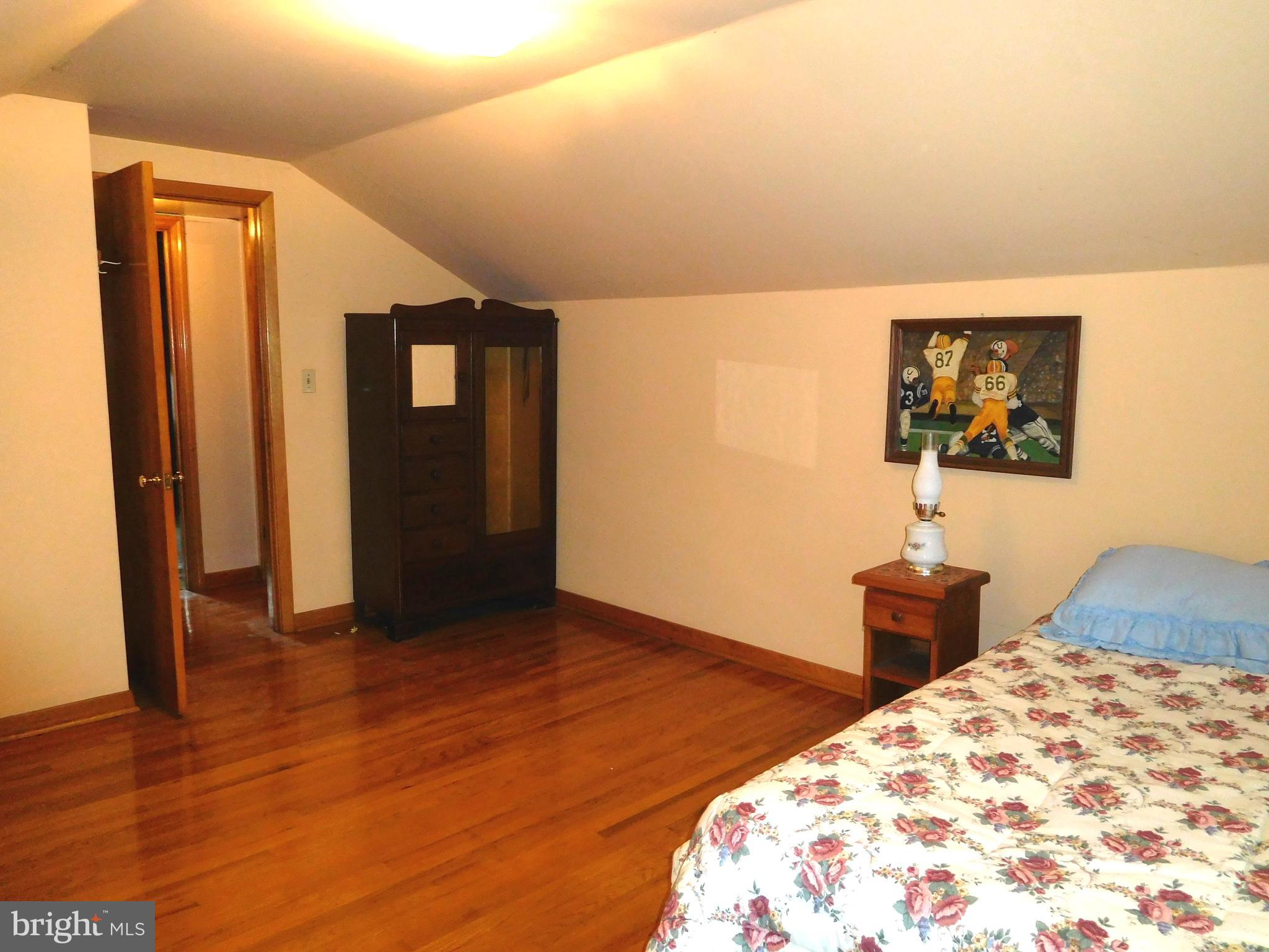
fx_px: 916
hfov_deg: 69.4
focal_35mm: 25
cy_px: 476
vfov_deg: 54.9
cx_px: 634
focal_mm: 4.5
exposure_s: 1/30
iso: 400
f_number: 3.4
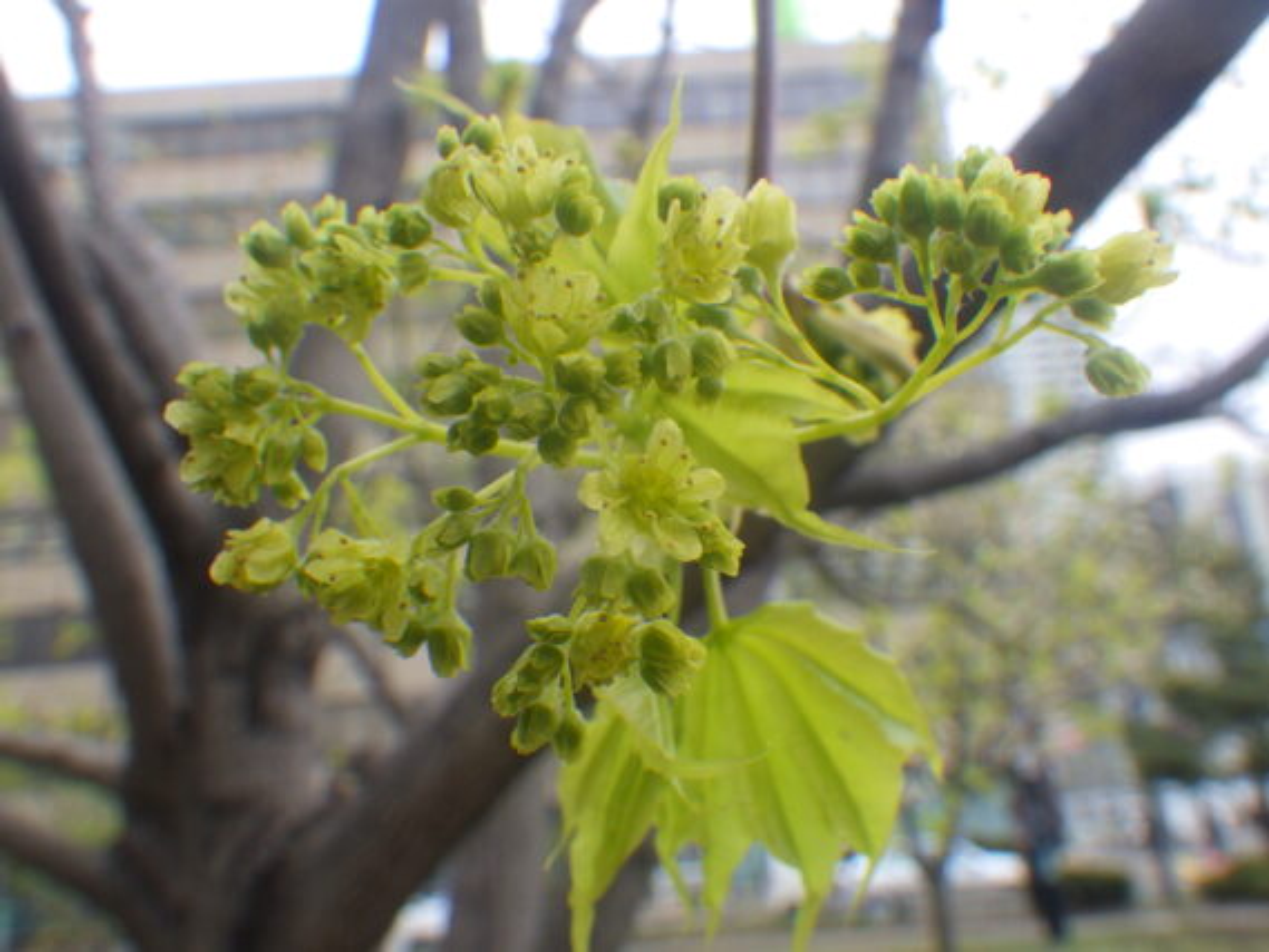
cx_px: 634
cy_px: 476
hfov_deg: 53.9
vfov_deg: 41.8
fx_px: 1247
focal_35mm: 34
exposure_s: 1/160
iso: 125
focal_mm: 6.1
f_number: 4.6
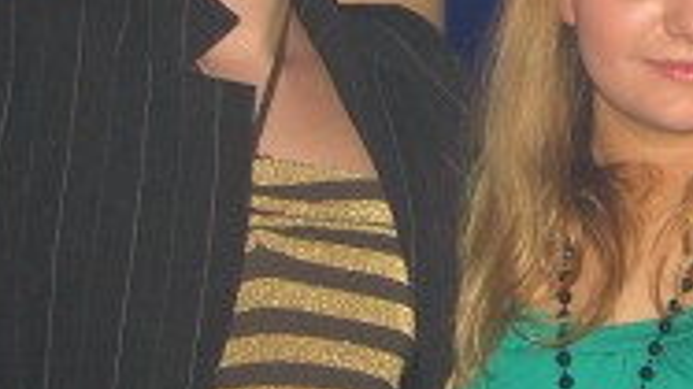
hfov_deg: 15.6
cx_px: 830
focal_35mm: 133
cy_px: -33
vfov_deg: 9.0
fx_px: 2443
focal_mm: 7.9
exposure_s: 1/60
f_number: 2.8
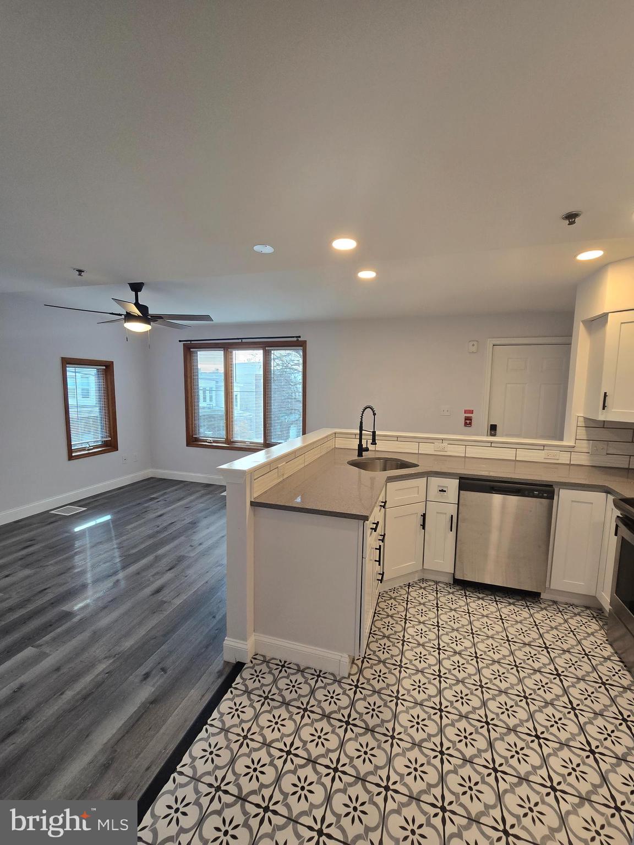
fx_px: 317
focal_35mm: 13
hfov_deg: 89.9
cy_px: 422
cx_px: 317
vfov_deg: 106.2
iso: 64
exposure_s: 1/60
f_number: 2.2
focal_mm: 2.2
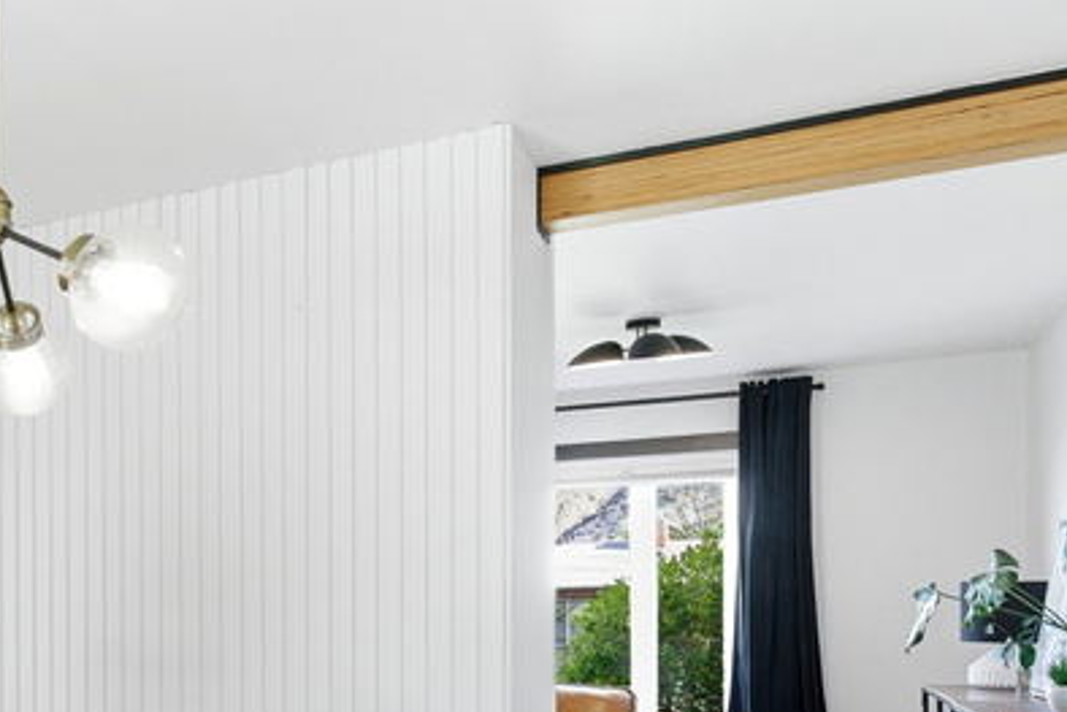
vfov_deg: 32.4
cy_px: 596
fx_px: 1179
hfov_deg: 40.9
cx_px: -54
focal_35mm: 40
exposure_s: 1/1600
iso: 1600
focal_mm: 15.3
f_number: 5.6
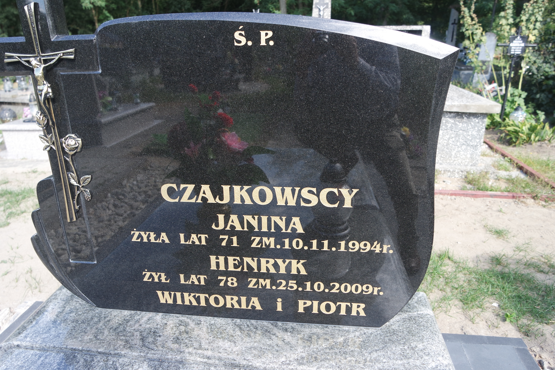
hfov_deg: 73.7
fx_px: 370
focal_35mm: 24
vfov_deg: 53.1
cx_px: 278
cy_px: 185
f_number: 4
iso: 100
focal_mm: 16
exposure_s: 1/100
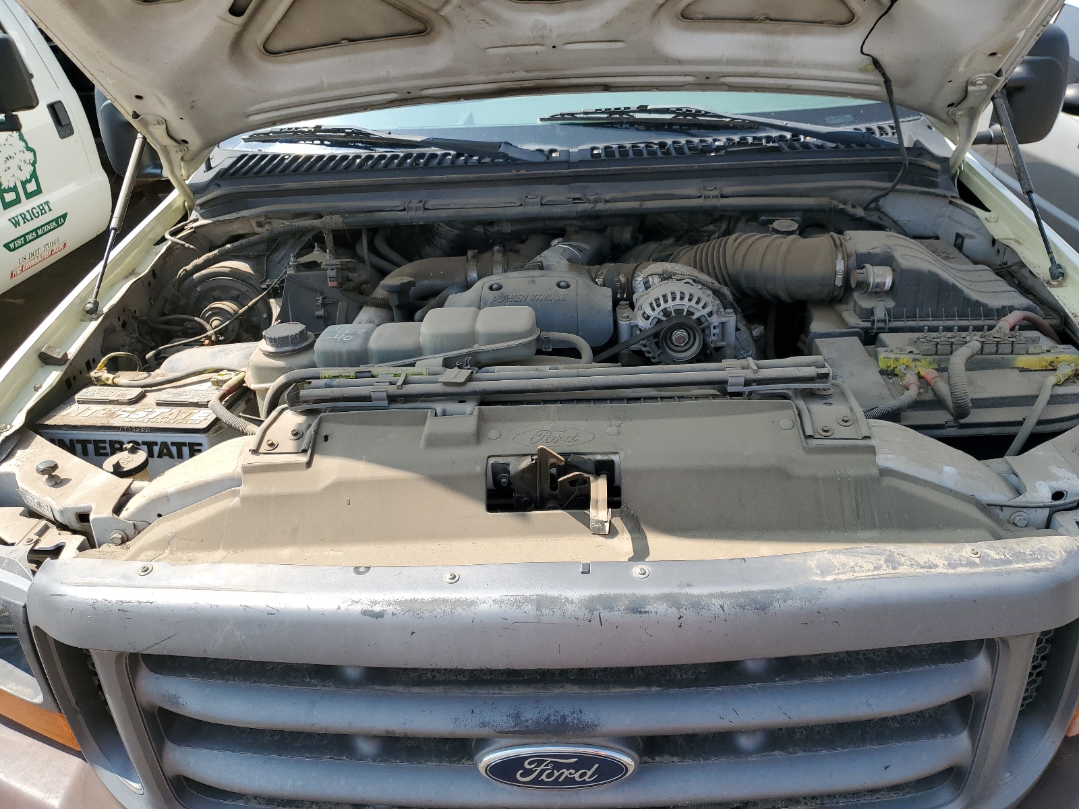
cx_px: 540
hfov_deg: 67.3
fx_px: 810
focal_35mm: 26
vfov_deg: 53.1
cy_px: 404
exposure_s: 1/1429
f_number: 1.5
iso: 50
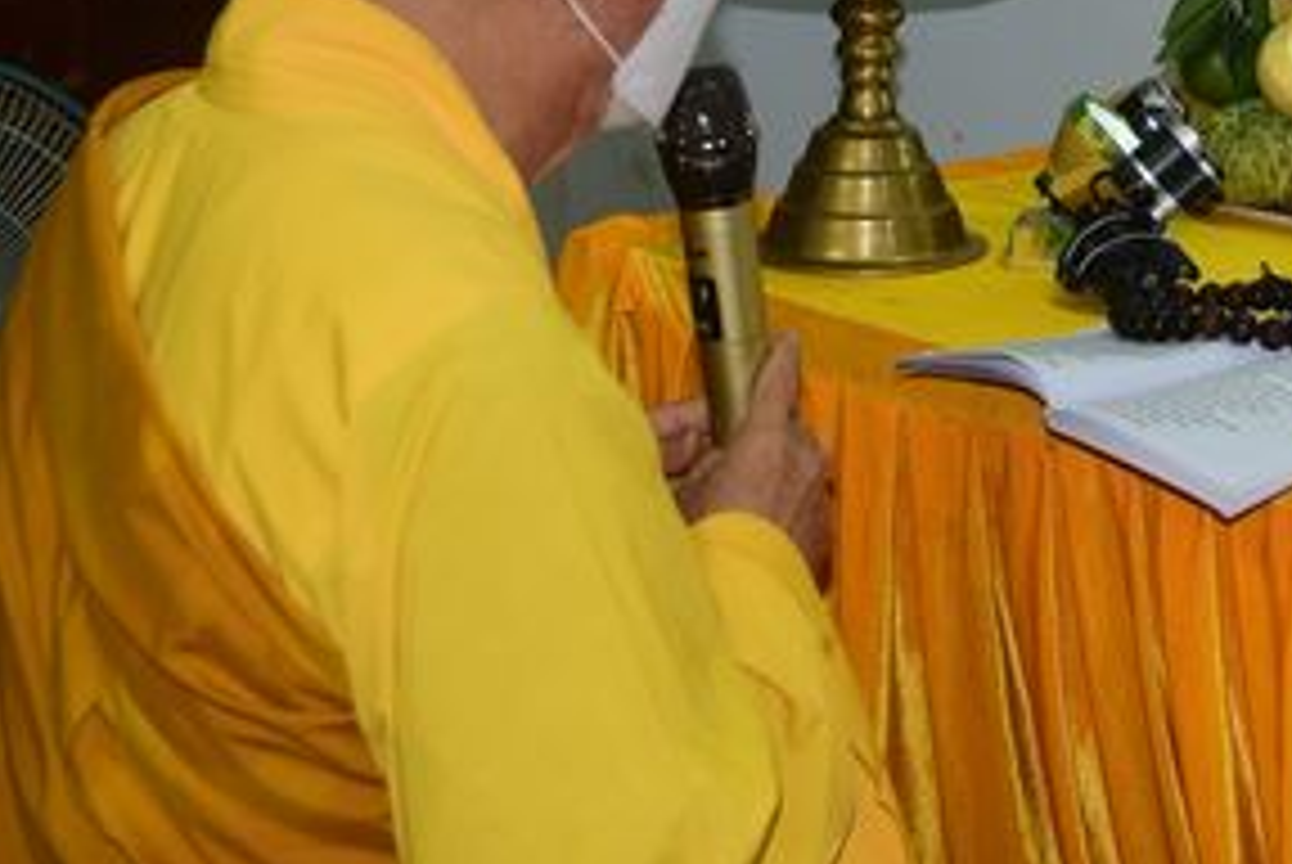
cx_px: 1098
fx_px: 3090
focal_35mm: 86
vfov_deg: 15.7
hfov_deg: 23.2
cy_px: 81
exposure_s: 1/60
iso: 500
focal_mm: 38
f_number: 4
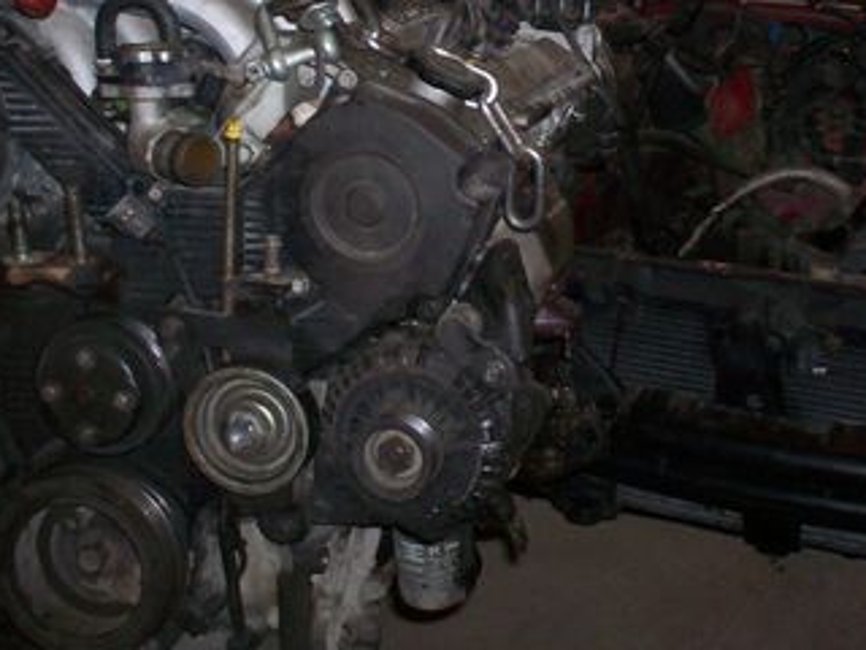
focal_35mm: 72
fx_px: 1801
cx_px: 682
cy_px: 108
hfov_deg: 26.6
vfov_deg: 20.2
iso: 140
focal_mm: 6
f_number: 4.5
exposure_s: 1/60
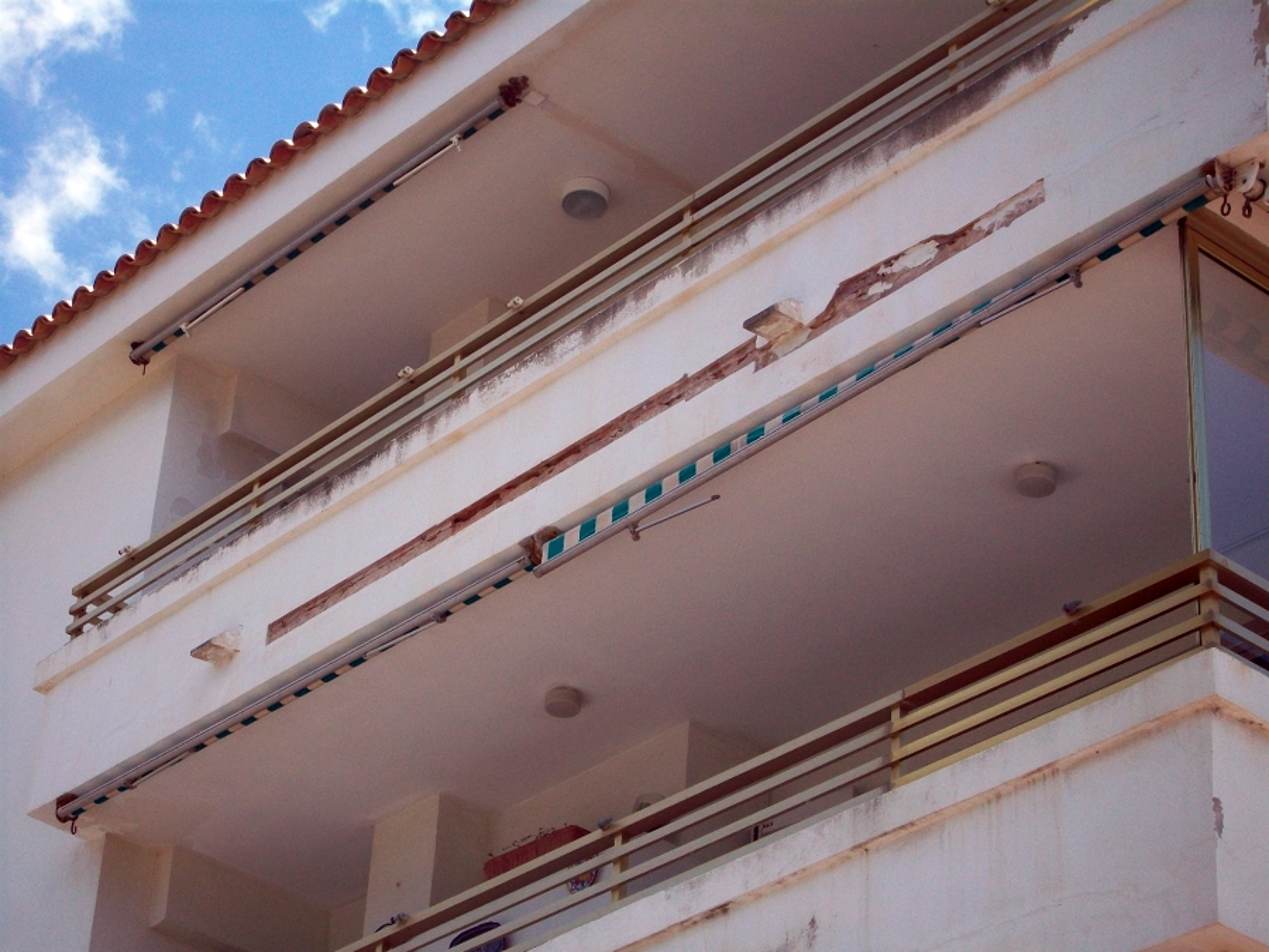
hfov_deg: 20.4
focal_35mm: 96
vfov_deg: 15.4
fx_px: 3519
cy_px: 476
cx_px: 634
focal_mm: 17.1
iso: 64
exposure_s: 1/400
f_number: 5.1
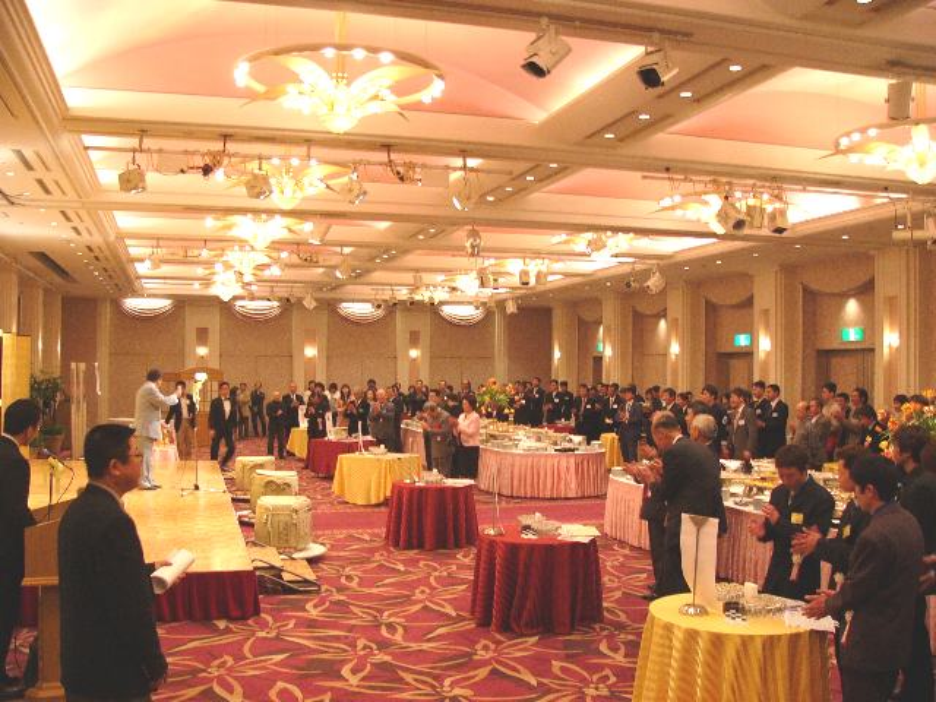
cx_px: 468
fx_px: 973
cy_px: 351
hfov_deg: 51.4
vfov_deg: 39.7
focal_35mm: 36
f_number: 2.8
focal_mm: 6
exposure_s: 1/20
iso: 100
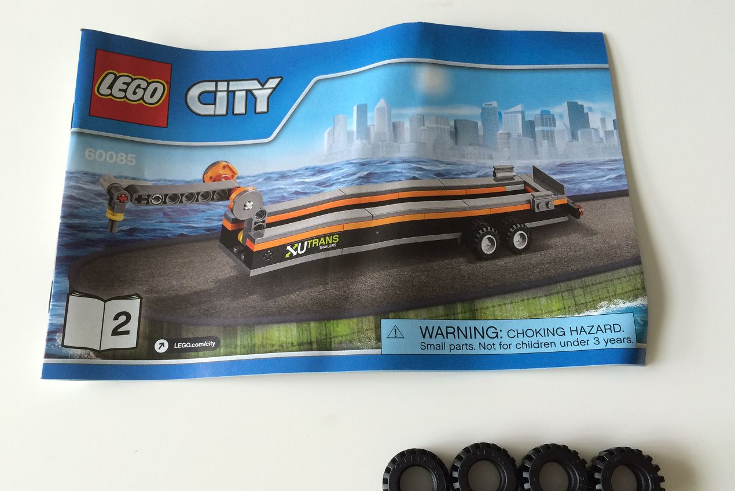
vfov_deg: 42.3
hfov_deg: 60.3
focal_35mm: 31
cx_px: 366
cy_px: 265
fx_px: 633
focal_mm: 4.15
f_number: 2.2
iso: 80
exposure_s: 1/30
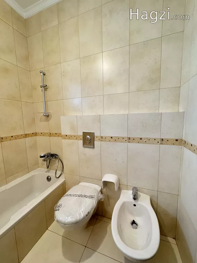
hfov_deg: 85.7
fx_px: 106
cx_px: 98
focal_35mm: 14
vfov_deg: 102.1
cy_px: 132
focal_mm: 2.22
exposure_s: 1/60
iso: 400
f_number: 2.2
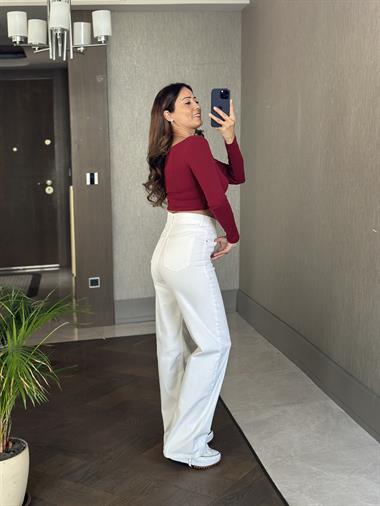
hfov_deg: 30.3
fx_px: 702
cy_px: 253
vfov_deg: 39.6
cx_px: 190
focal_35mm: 48
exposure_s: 1/88
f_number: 1.78
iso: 125
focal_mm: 6.86
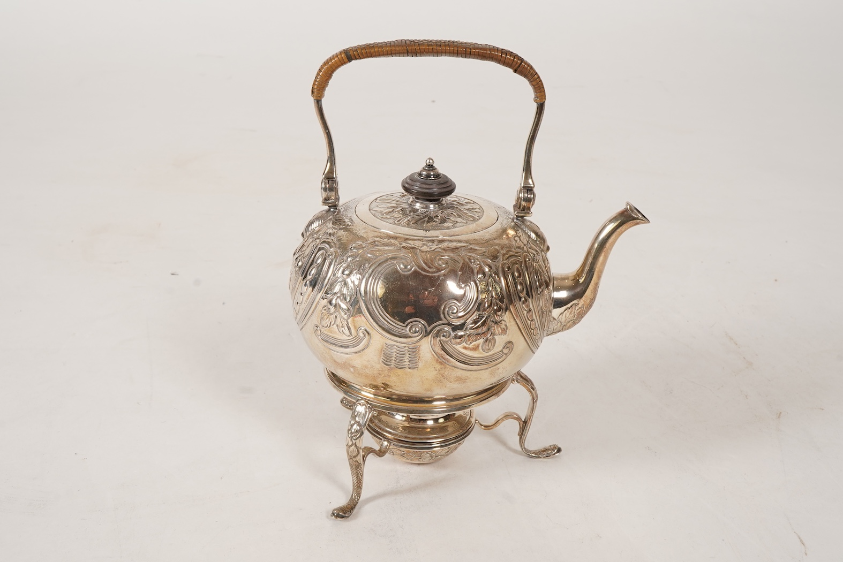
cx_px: 422
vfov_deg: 29.9
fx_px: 1054
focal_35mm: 45
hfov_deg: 43.6
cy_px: 281
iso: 400
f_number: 22
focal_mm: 30
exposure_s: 1/125
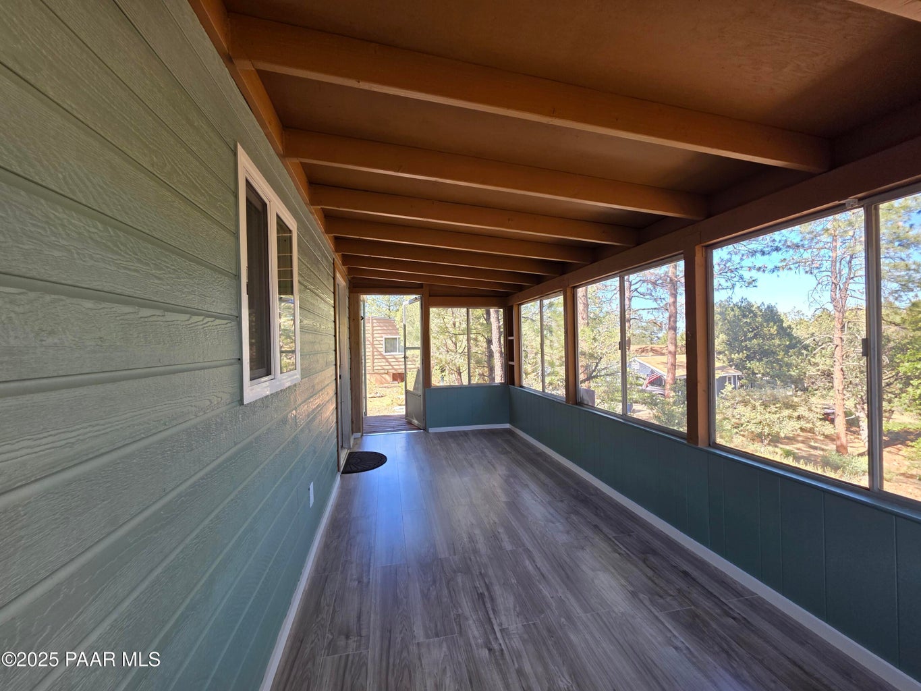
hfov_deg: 106.2
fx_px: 346
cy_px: 346
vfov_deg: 89.9
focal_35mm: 13
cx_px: 460
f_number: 1.9
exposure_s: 1/124
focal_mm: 2.2
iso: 40
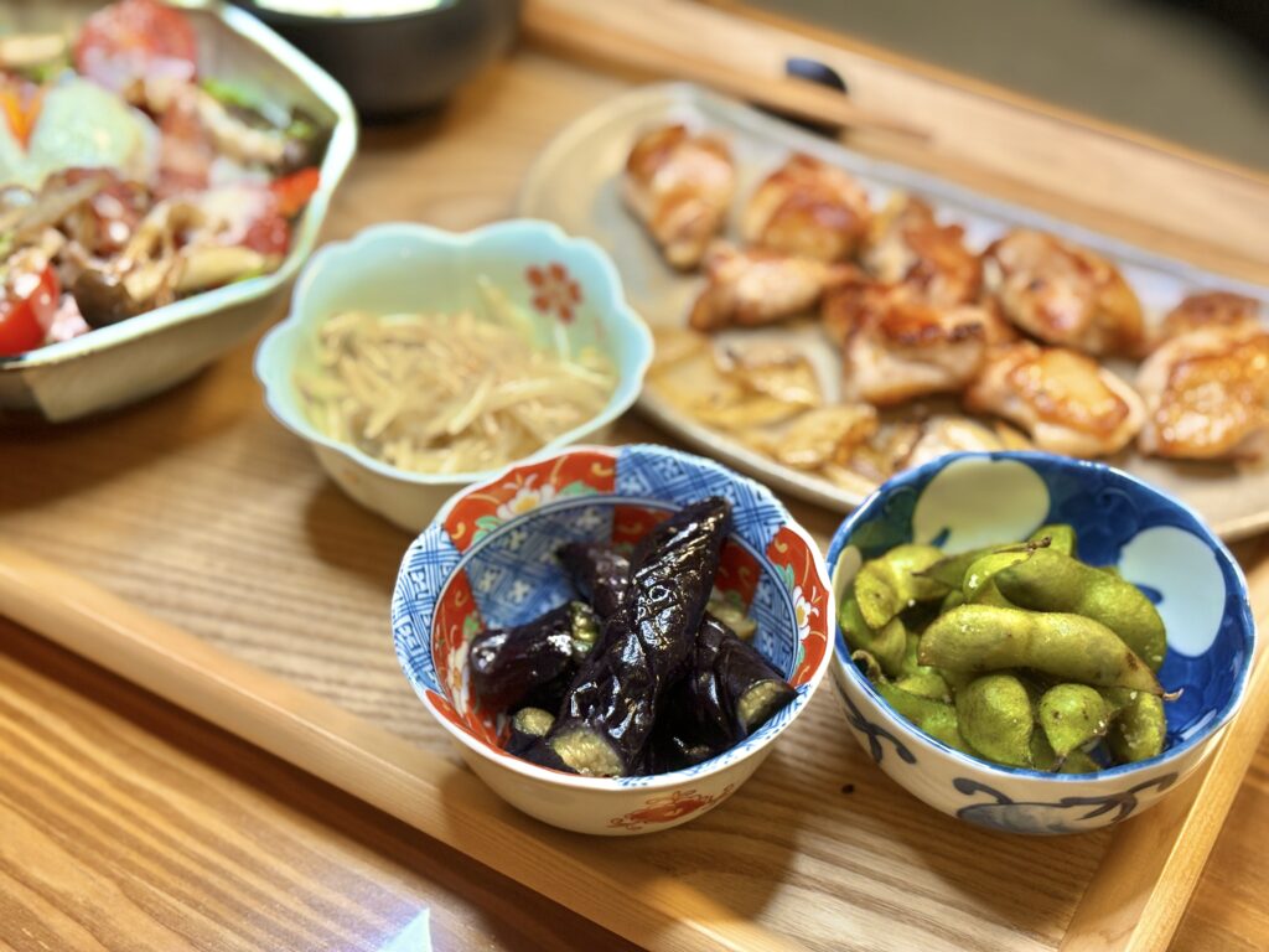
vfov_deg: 28.0
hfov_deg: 36.8
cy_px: 476
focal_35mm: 52
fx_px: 1906
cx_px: 634
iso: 100
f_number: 1.6
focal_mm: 5.96
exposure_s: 1/60
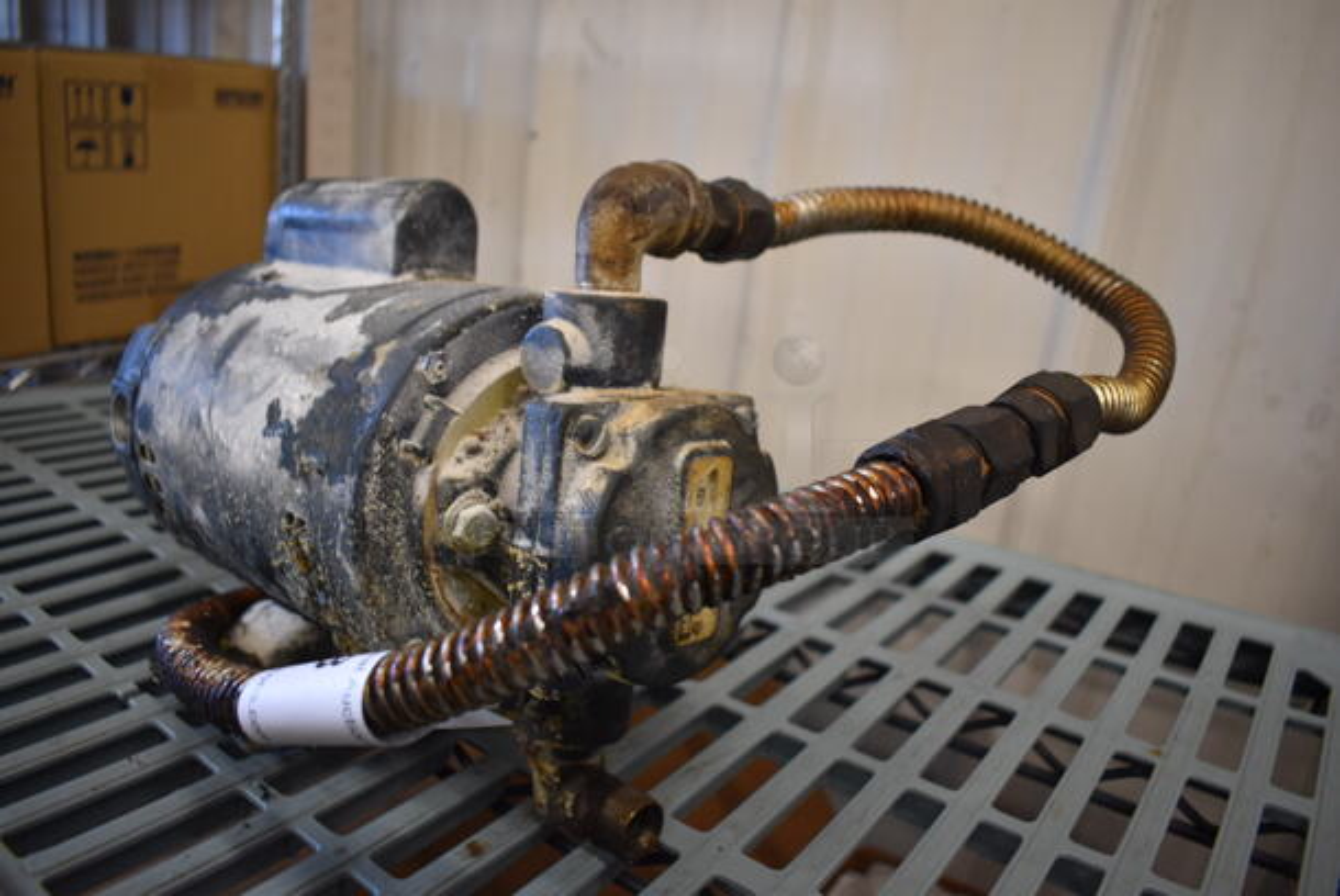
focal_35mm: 27
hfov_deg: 67.3
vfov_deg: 48.0
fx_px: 1006
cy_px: 448
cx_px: 670
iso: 800
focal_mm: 18
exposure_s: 1/160
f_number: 3.5
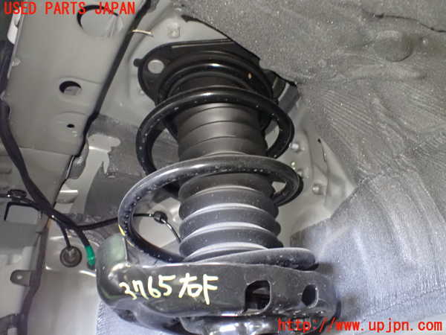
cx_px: 223
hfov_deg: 60.0
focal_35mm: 30
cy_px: 168
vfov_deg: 46.8
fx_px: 387
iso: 1600
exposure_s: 1/25
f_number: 2.3
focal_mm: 5.4
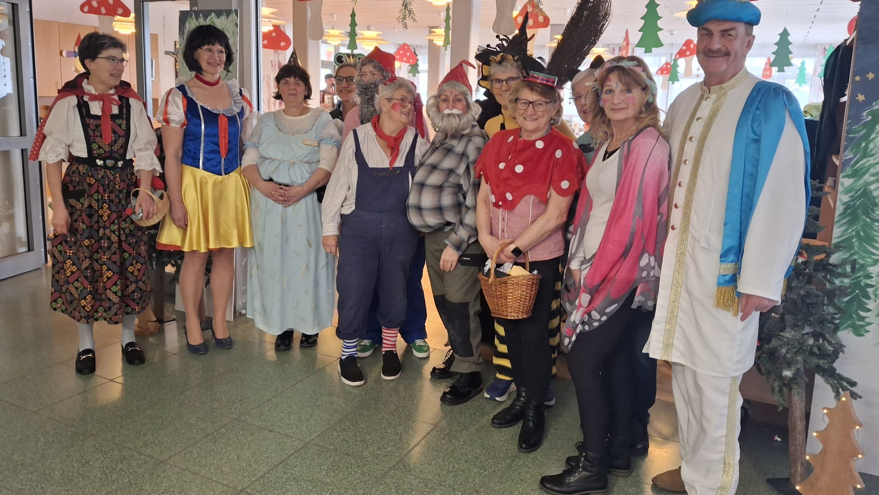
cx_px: 447
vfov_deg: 41.3
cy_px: 200
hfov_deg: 67.9
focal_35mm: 28
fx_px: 653
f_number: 1.8
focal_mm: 4.69
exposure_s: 1/33
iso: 320
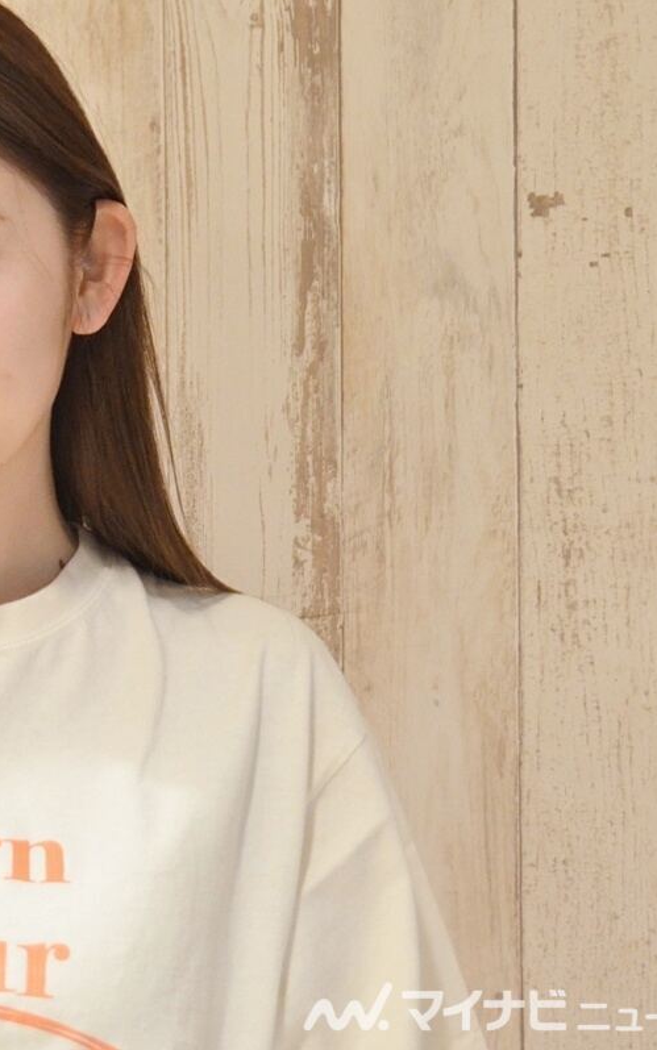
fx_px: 3293
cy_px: 525
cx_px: -57
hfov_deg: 11.2
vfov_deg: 18.1
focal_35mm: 115
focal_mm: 50
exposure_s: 1/200
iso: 2200
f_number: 4.8
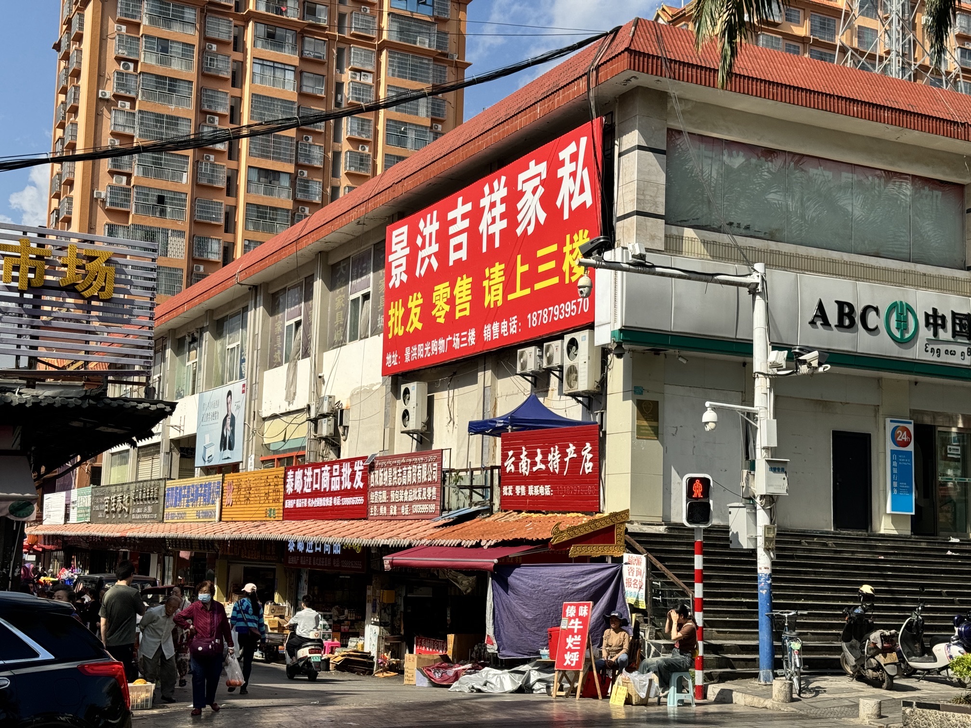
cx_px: 486
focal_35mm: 48
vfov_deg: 30.3
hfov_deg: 39.7
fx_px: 1346
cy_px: 364
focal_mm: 6.86
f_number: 1.78
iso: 64
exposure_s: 1/5348
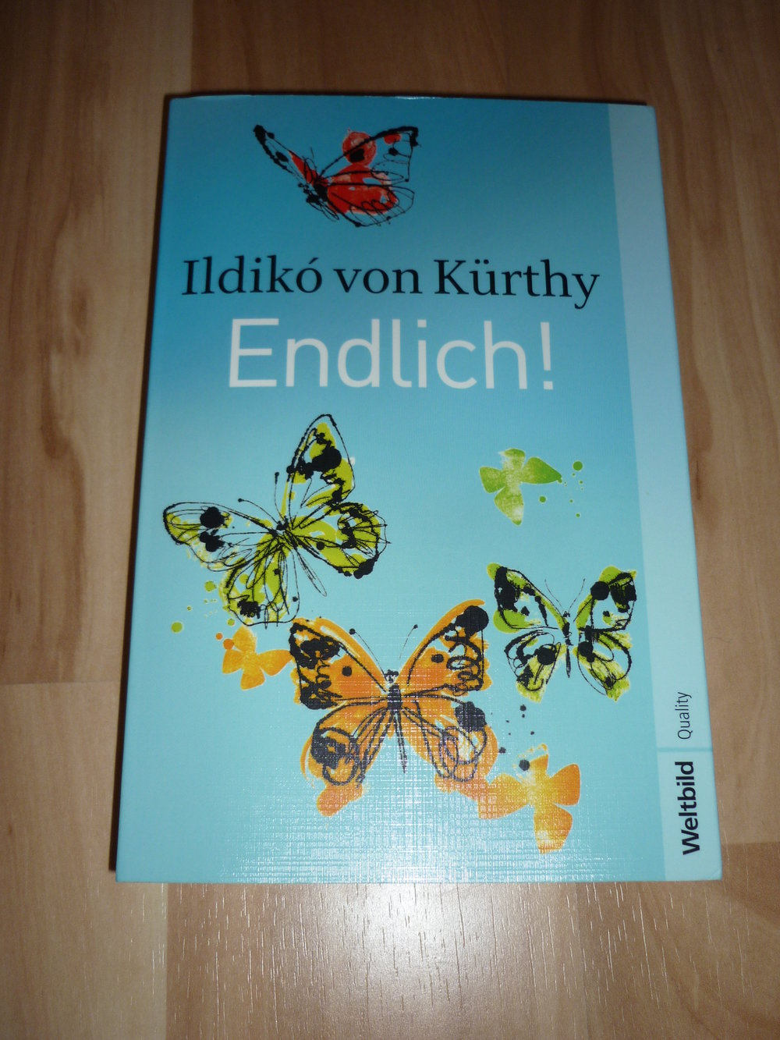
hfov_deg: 43.0
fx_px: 991
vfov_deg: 55.3
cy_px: 520
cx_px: 390
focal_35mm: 33
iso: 100
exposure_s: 1/30
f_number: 2.8
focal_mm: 5.5
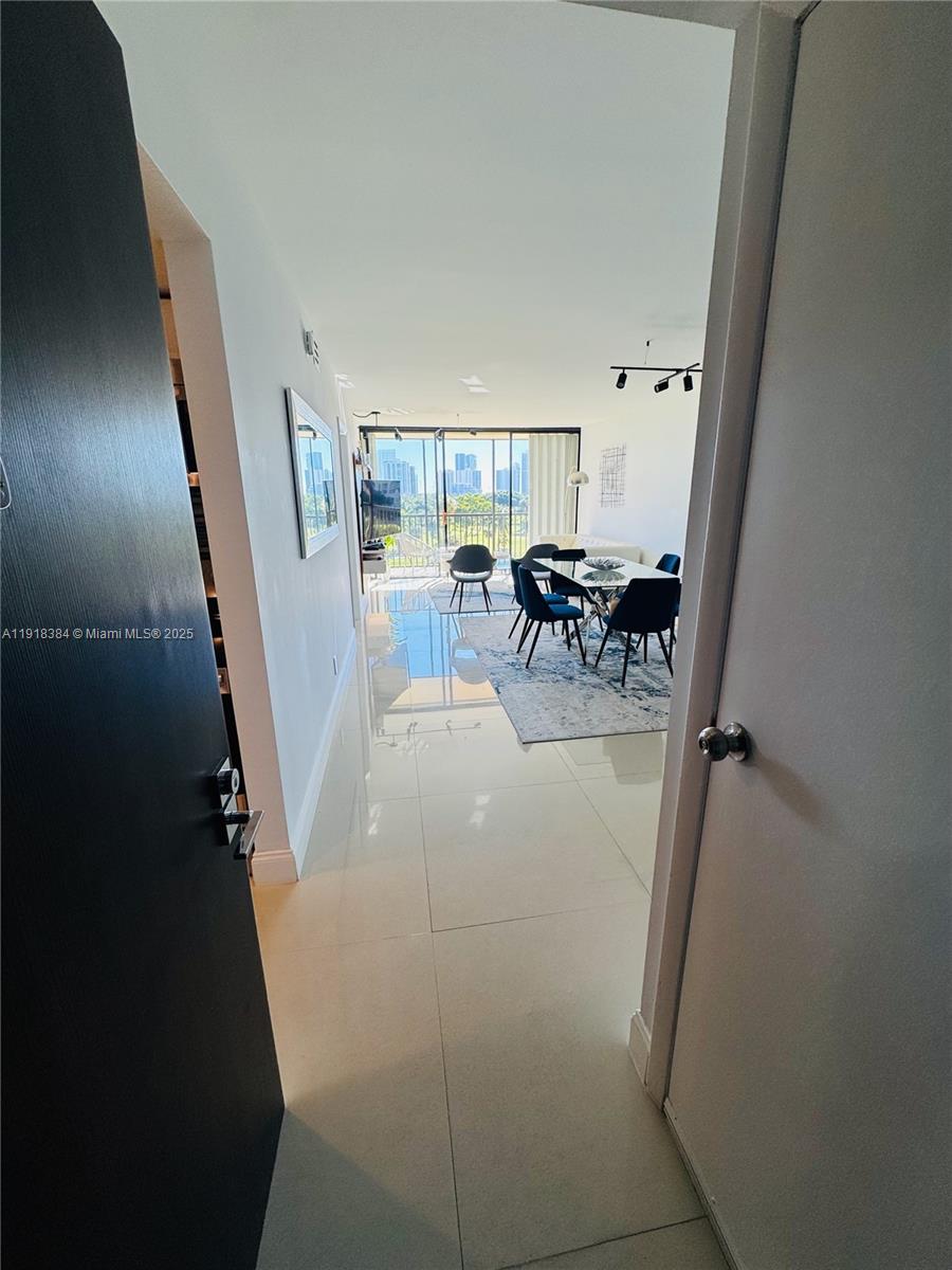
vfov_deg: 102.1
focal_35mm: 14
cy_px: 635
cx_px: 476
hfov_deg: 85.7
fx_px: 513
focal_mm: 2.22
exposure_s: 1/224
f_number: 2.2
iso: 40
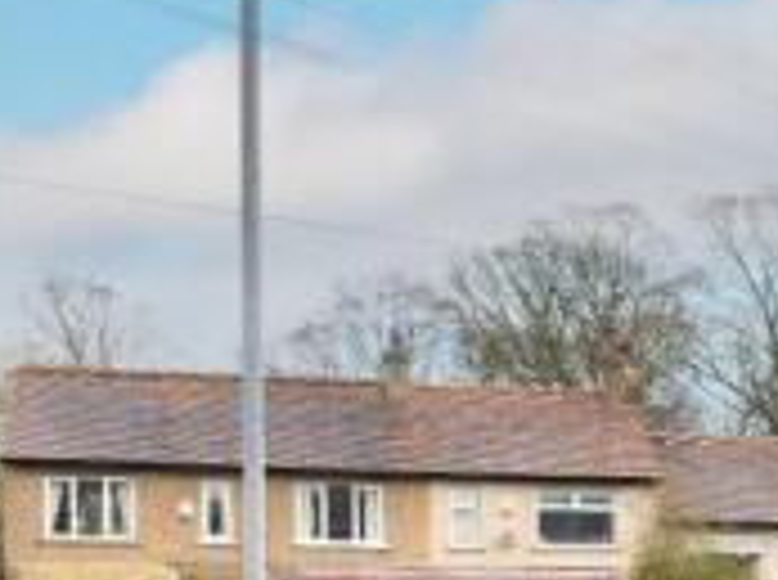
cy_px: 699
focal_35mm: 81
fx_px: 1817
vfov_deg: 17.3
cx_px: 789
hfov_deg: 23.1
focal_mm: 6.76
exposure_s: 1/400
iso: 64
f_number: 1.8
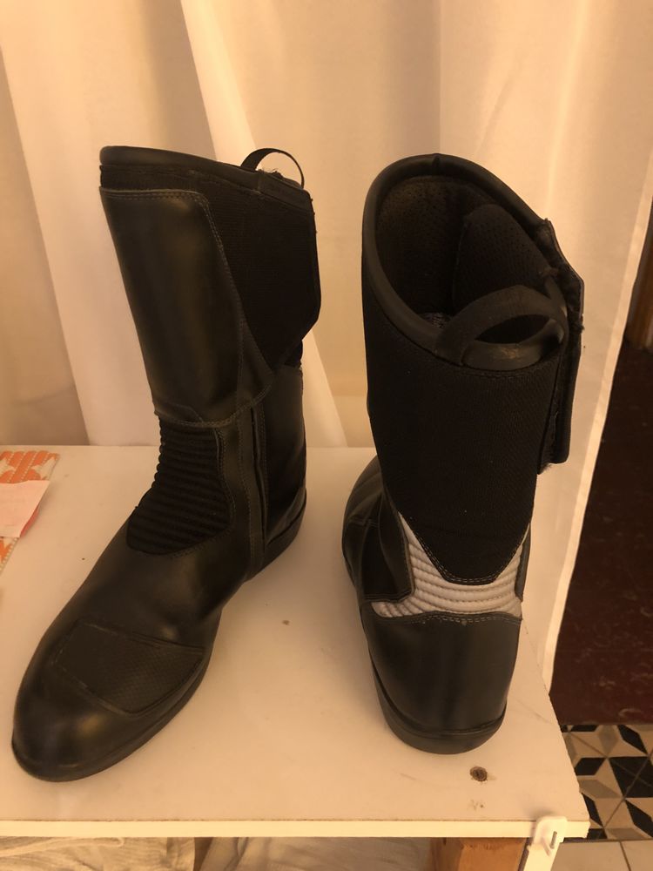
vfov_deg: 63.4
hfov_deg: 49.7
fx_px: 704
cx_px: 326
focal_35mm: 28
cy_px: 436
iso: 100
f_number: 1.8
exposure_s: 1/4
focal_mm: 3.99
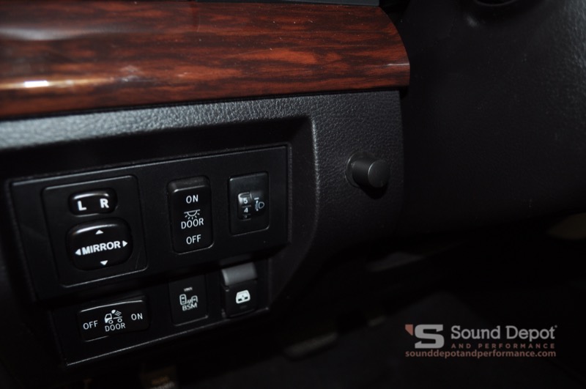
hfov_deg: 67.5
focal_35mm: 27
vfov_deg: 47.8
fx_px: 439
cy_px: 194
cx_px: 293
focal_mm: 18
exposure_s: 1/60
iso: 400
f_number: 3.5
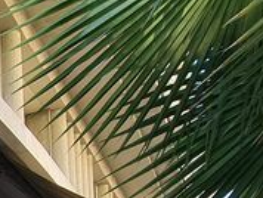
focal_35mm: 70
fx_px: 533
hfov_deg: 20.4
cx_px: -201
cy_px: 361
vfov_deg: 17.1
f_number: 2.2
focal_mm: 2.2
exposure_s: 1/134
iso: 50
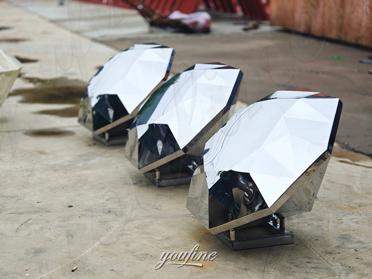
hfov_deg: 27.8
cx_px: 186
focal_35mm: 70
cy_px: 140
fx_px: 752
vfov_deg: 21.0
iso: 80
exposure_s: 1/367
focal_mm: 16.53
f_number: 1.8
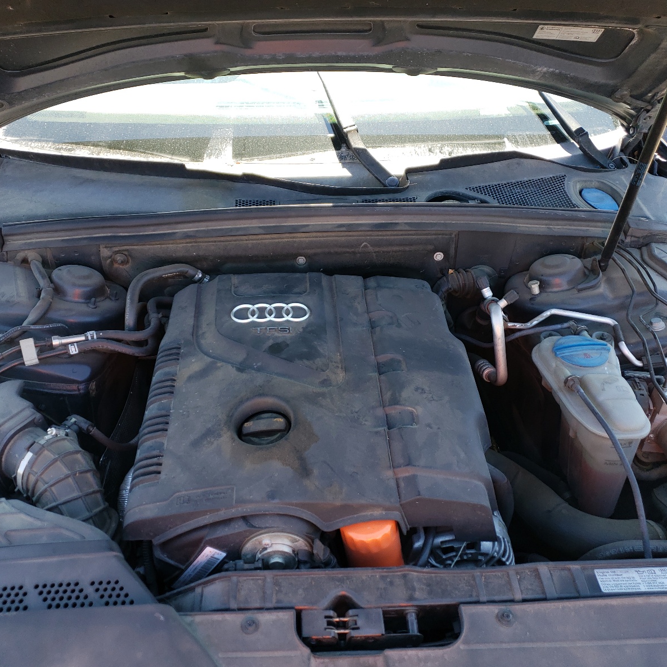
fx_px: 676
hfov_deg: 52.5
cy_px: 336
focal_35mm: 31
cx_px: 321
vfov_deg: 52.5
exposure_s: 1/238
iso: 50
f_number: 1.5
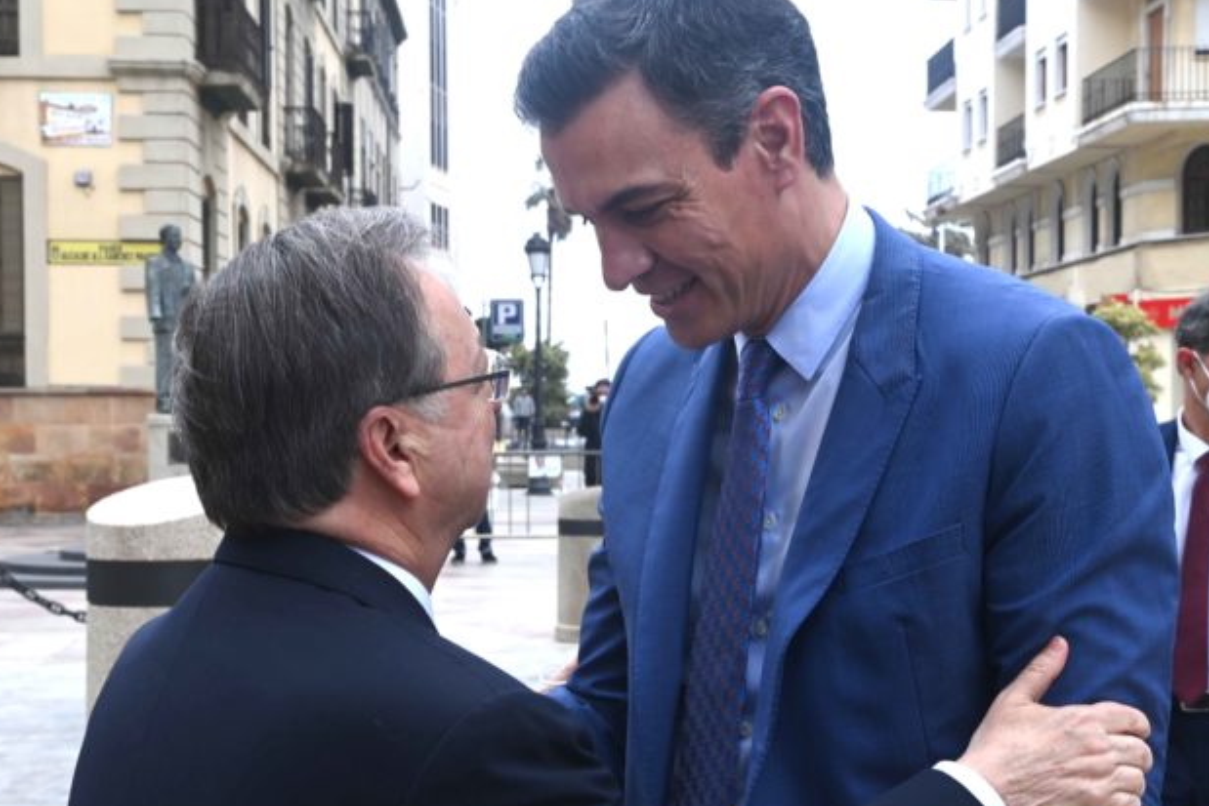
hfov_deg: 31.9
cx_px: 641
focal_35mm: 63
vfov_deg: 21.6
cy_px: 449
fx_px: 2116
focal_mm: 52
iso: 500
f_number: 16
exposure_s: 1/160
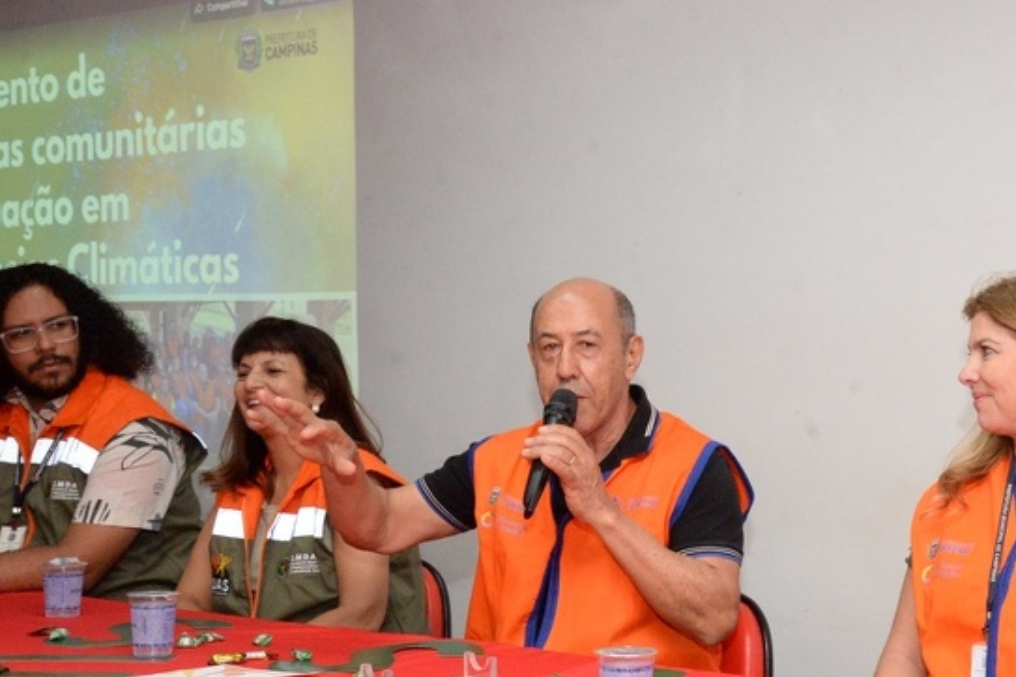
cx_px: 777
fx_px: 1834
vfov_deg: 20.9
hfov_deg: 30.4
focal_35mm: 65
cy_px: 367
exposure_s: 1/125
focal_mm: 35
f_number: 11
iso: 6400
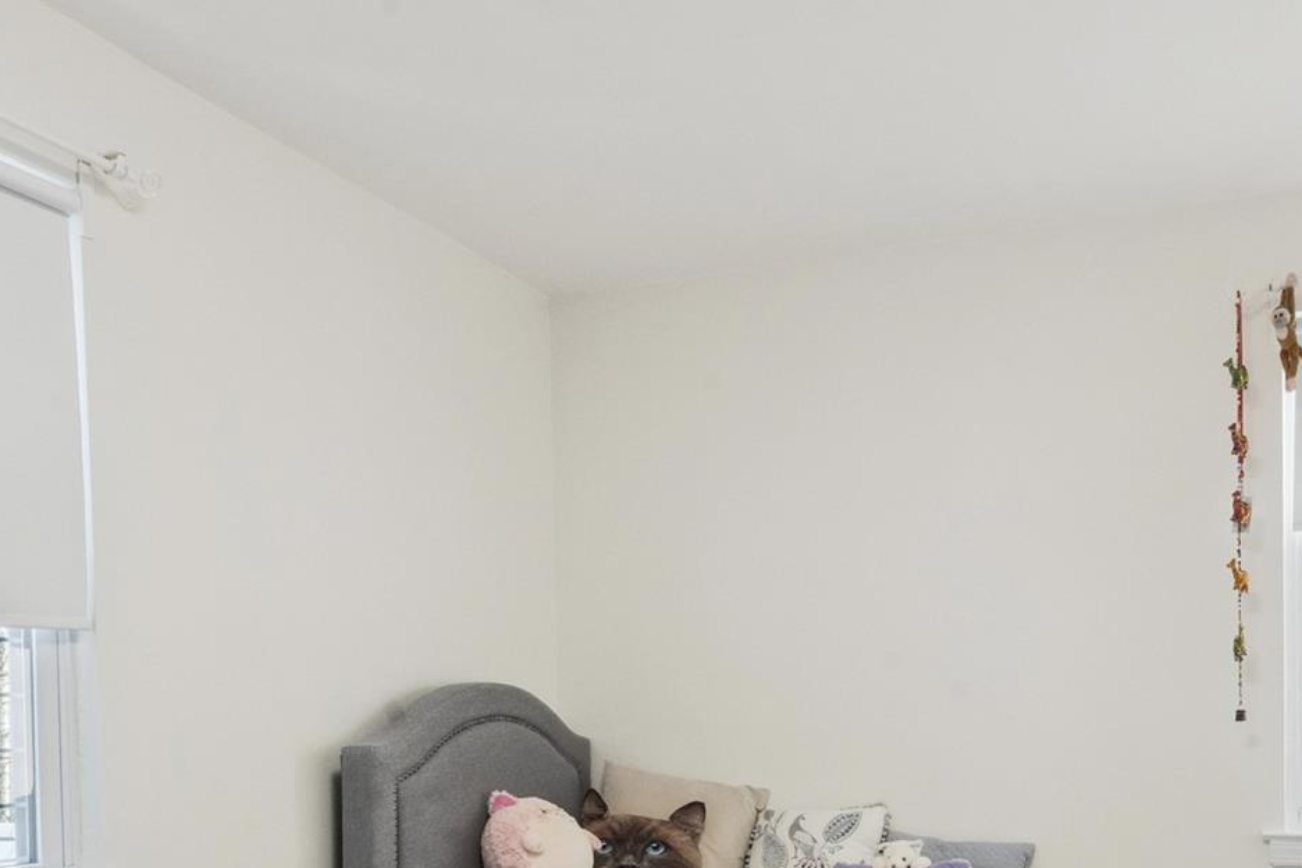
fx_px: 1266
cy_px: 716
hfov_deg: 54.2
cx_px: 751
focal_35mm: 35
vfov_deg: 36.3
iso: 1600
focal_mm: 16
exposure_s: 1/80
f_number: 13
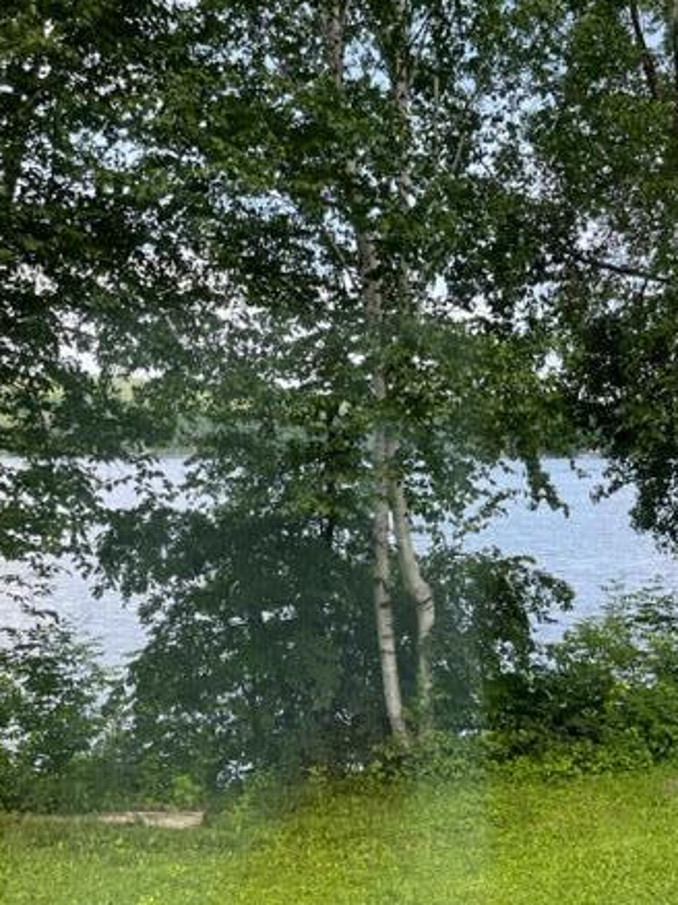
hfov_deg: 37.2
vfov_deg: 48.9
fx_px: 993
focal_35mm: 38
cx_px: 465
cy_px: 498
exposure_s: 1/567
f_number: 1.6
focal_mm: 5.1
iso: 32
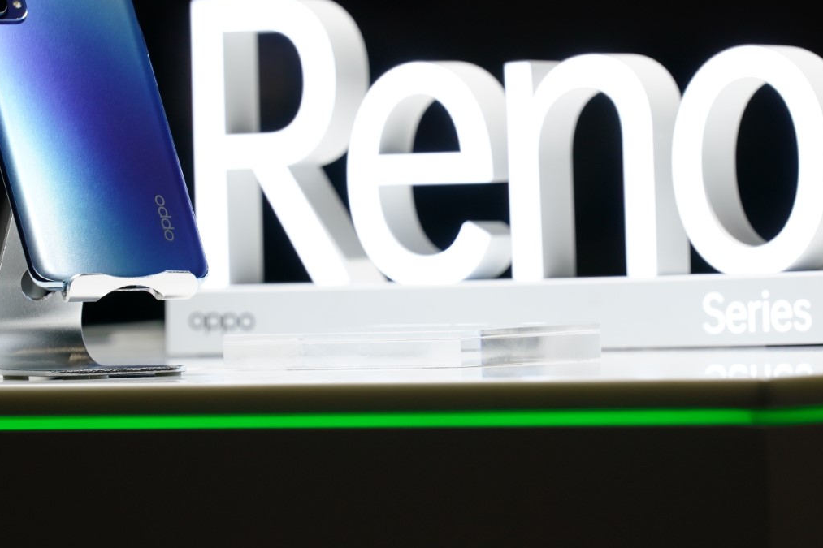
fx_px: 7131
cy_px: 250
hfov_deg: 6.6
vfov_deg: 4.4
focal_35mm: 312
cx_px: 512
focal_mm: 195
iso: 400
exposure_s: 1/100
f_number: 8
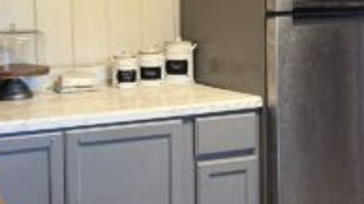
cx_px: 111
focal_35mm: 54
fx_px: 521
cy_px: 52
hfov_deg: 37.9
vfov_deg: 22.0
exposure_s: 1/64
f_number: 1.78
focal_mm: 6.76
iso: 125
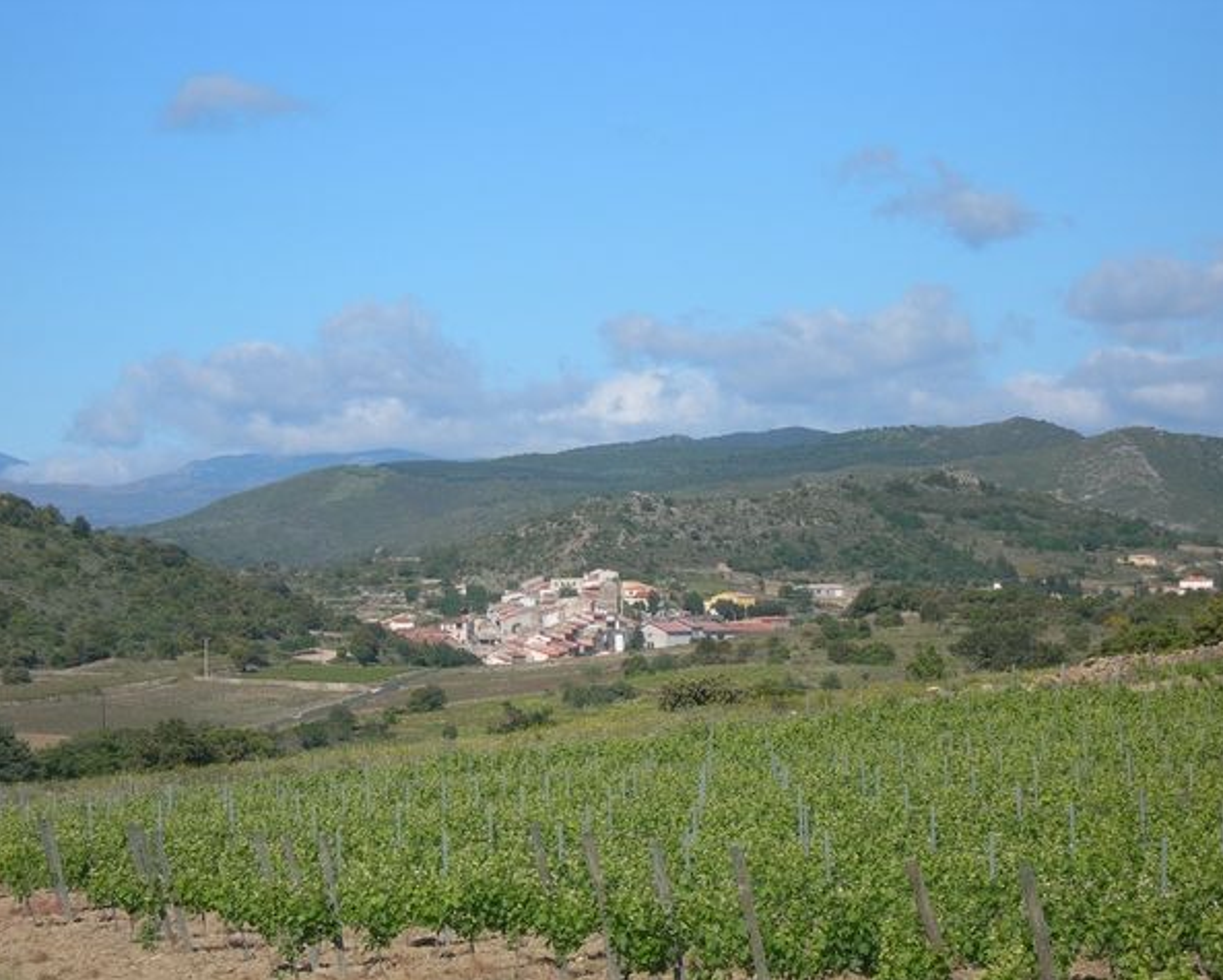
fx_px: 4346
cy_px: 491
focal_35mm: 120
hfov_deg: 16.0
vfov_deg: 12.9
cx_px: 606
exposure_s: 1/187
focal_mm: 23.4
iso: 50
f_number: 8.2
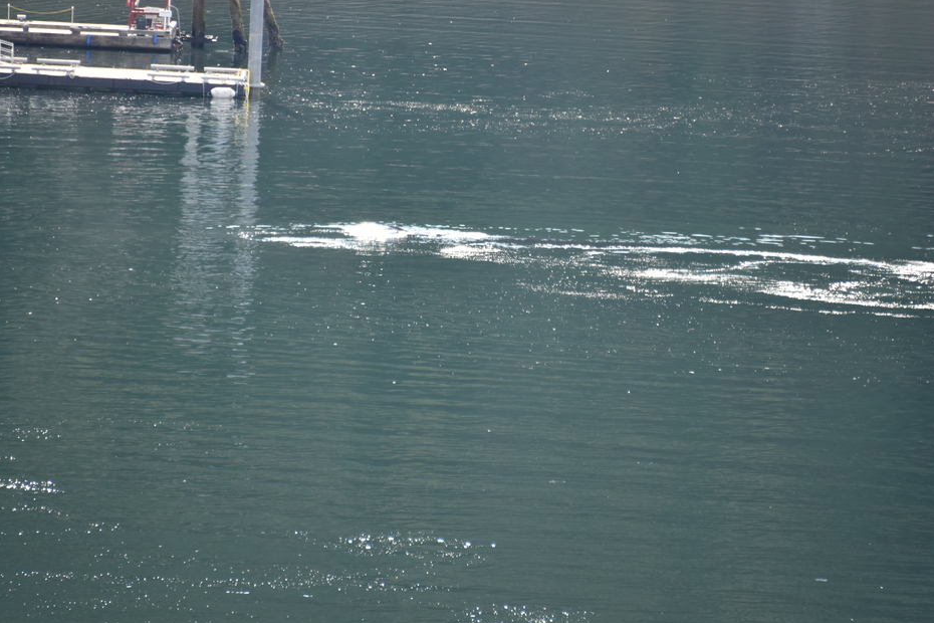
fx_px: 10714
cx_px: 448
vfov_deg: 3.3
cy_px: 227
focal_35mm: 413
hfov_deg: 5.0
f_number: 5.6
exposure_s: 1/640
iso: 500
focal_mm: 300
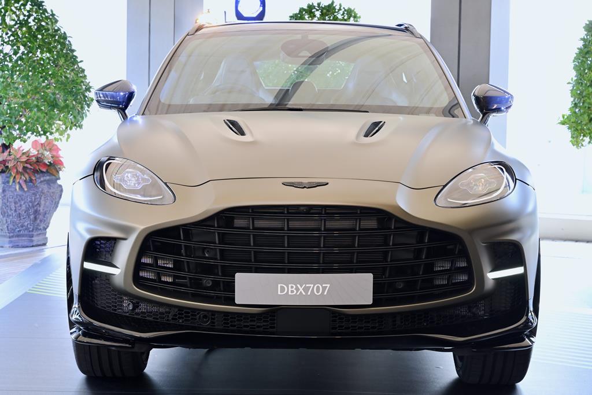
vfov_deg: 19.5
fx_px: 1151
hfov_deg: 28.8
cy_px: 198
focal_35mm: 70
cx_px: 296
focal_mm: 70
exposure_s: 1/100
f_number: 8
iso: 800
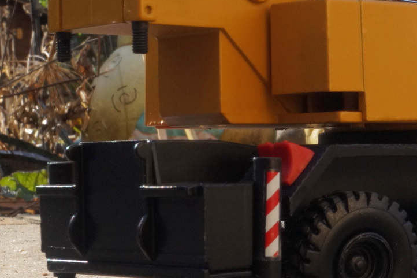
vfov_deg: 12.7
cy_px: 140
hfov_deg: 17.6
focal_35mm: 108
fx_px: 1251
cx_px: 555
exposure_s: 1/60
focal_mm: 26
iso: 640
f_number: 22
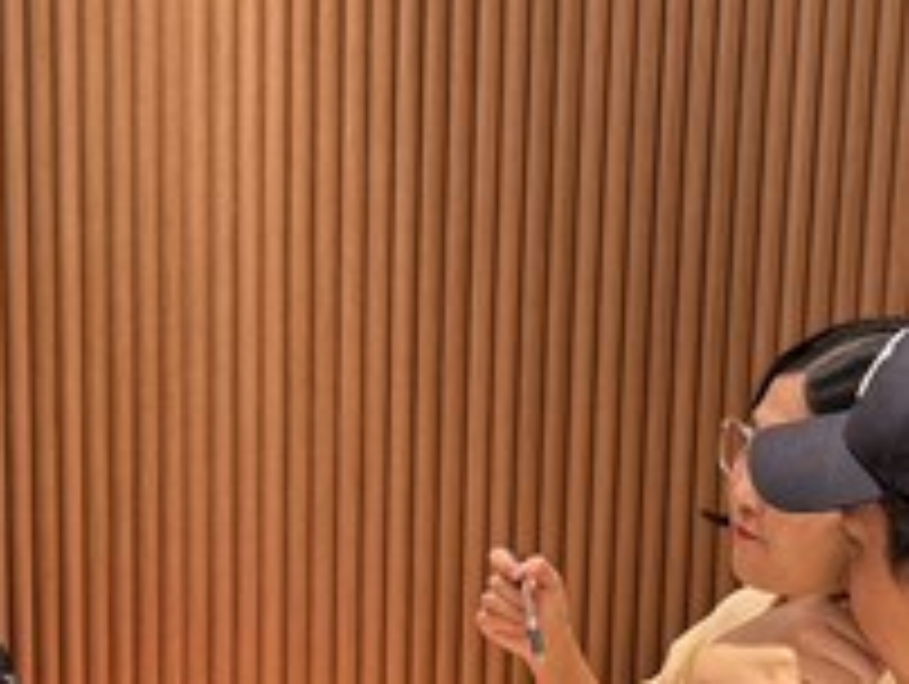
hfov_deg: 17.2
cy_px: 810
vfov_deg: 12.7
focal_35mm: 114
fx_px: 2997
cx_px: 284
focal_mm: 6.76
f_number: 1.78
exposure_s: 1/60
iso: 160
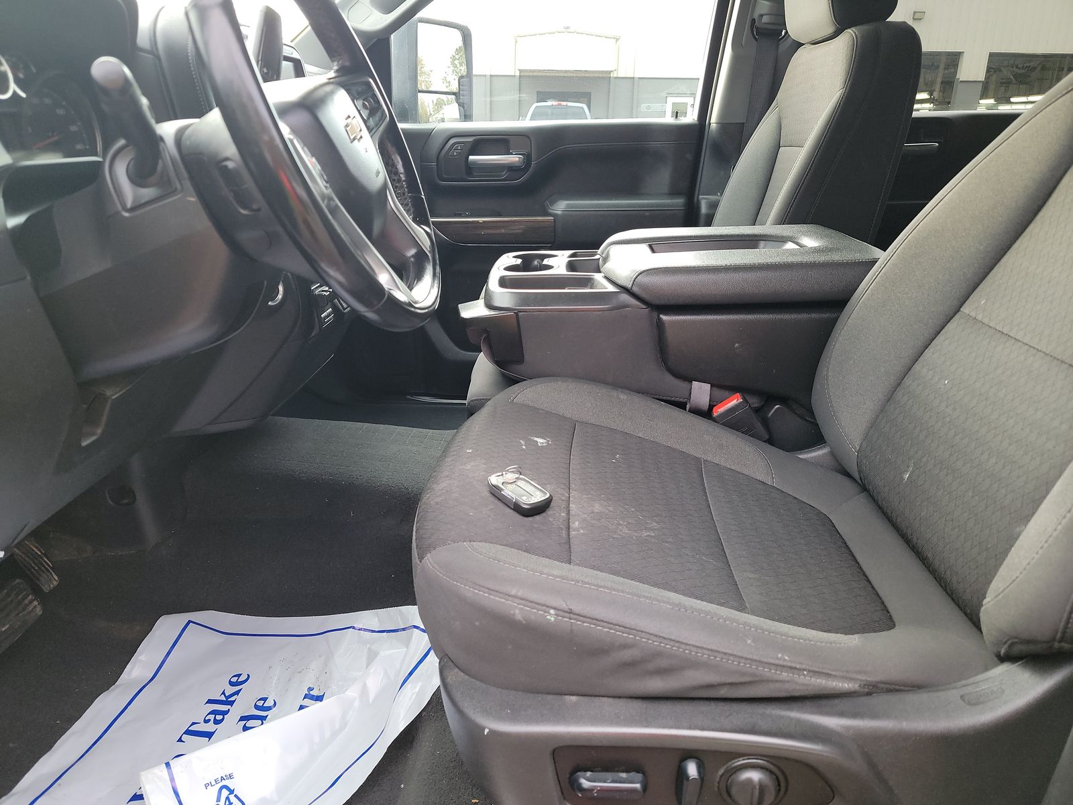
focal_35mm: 24
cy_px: 402
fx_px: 744
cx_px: 536
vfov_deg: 56.8
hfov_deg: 71.6
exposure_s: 1/59
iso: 210
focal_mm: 6.7
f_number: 1.8
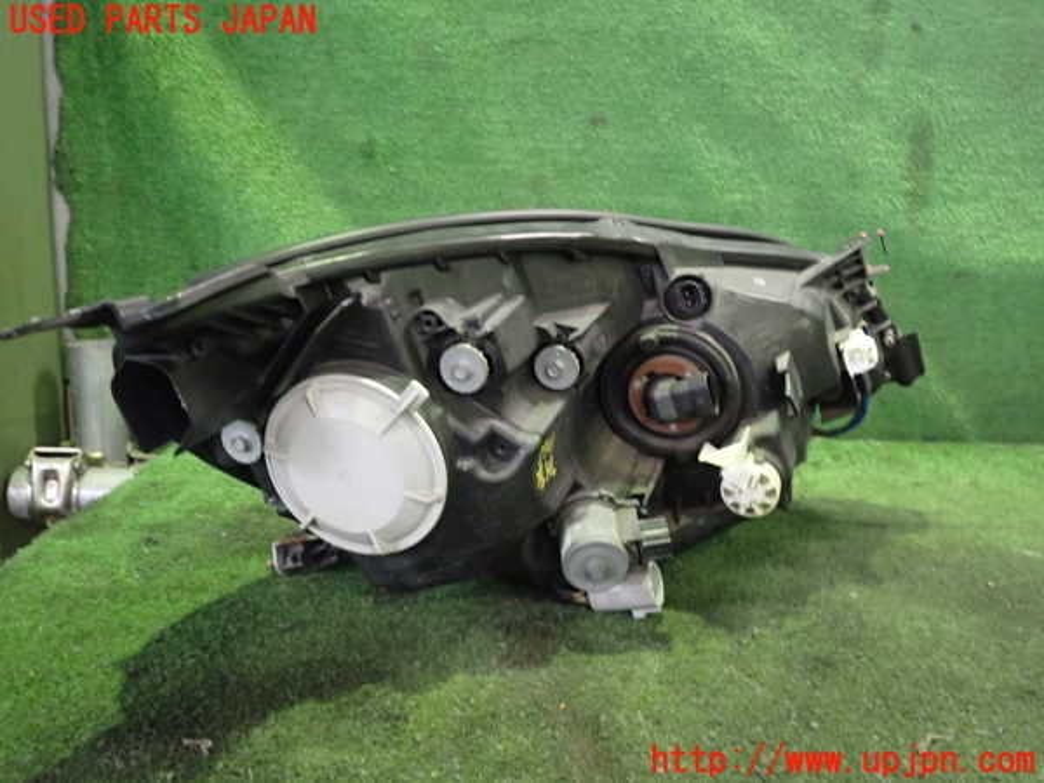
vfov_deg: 46.8
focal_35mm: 30
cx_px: 522
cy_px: 392
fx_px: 905
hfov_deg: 60.0
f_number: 2.3
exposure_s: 1/25
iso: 800
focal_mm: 5.4
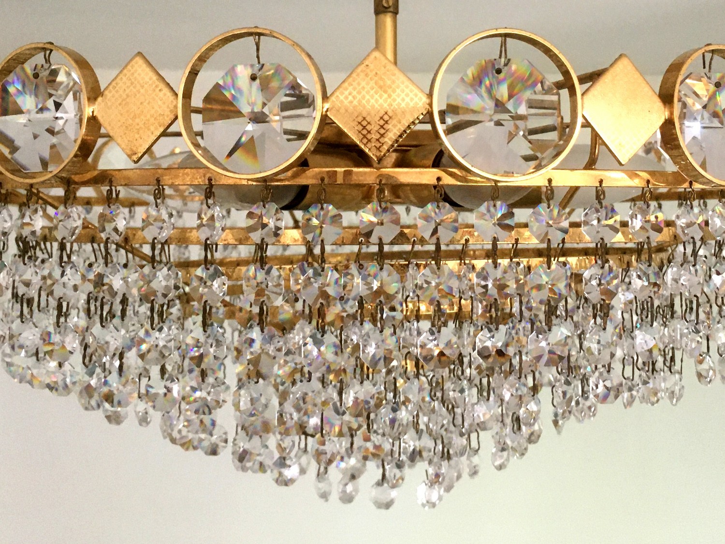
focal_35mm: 29
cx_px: 362
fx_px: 607
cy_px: 272
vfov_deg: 48.2
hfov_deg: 61.7
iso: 160
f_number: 2.2
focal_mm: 4.15
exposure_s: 1/33
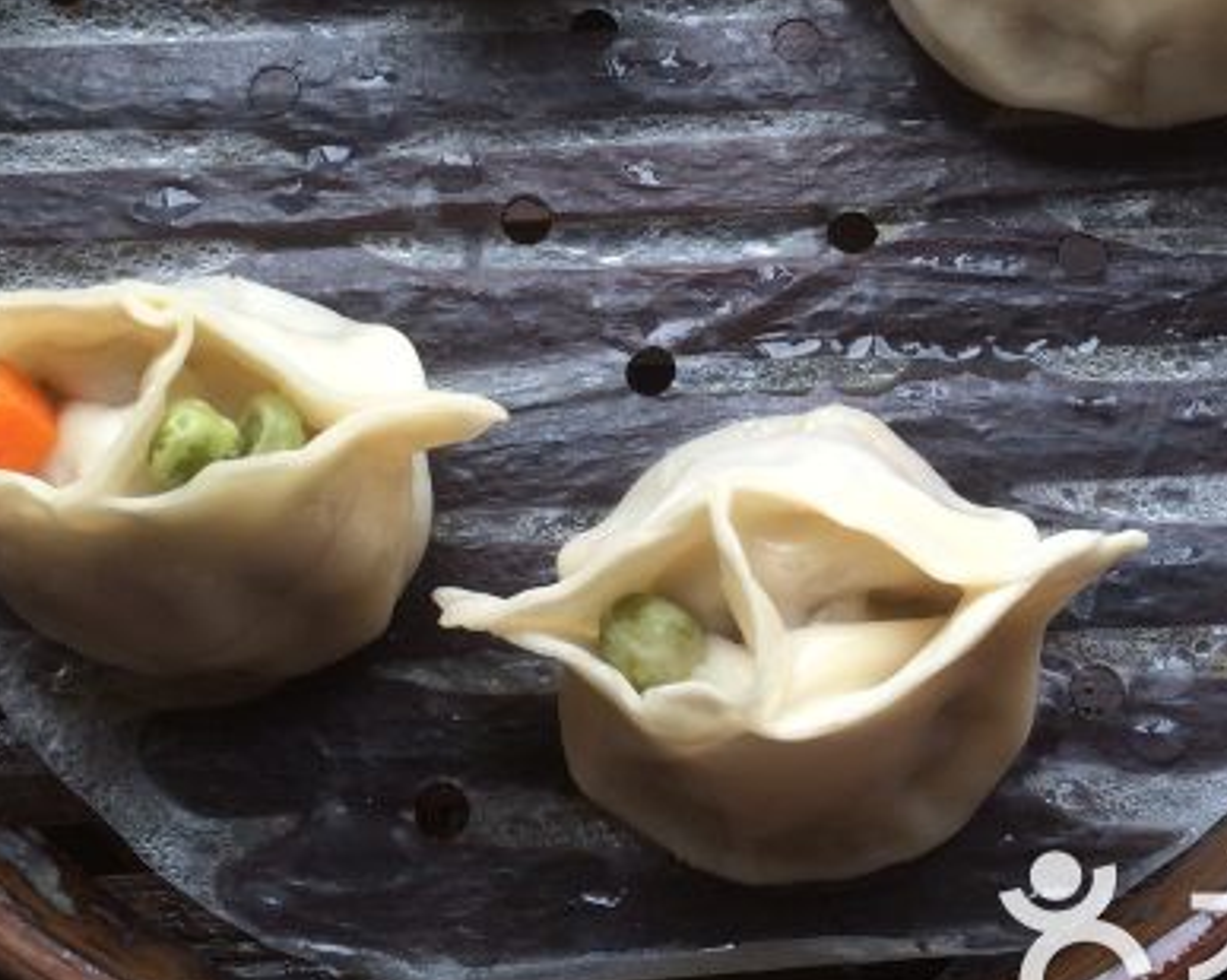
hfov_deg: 35.3
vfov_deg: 28.2
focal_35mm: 53
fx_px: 1923
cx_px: 685
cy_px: 258
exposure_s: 1/339
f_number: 2.2
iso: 32
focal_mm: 4.12
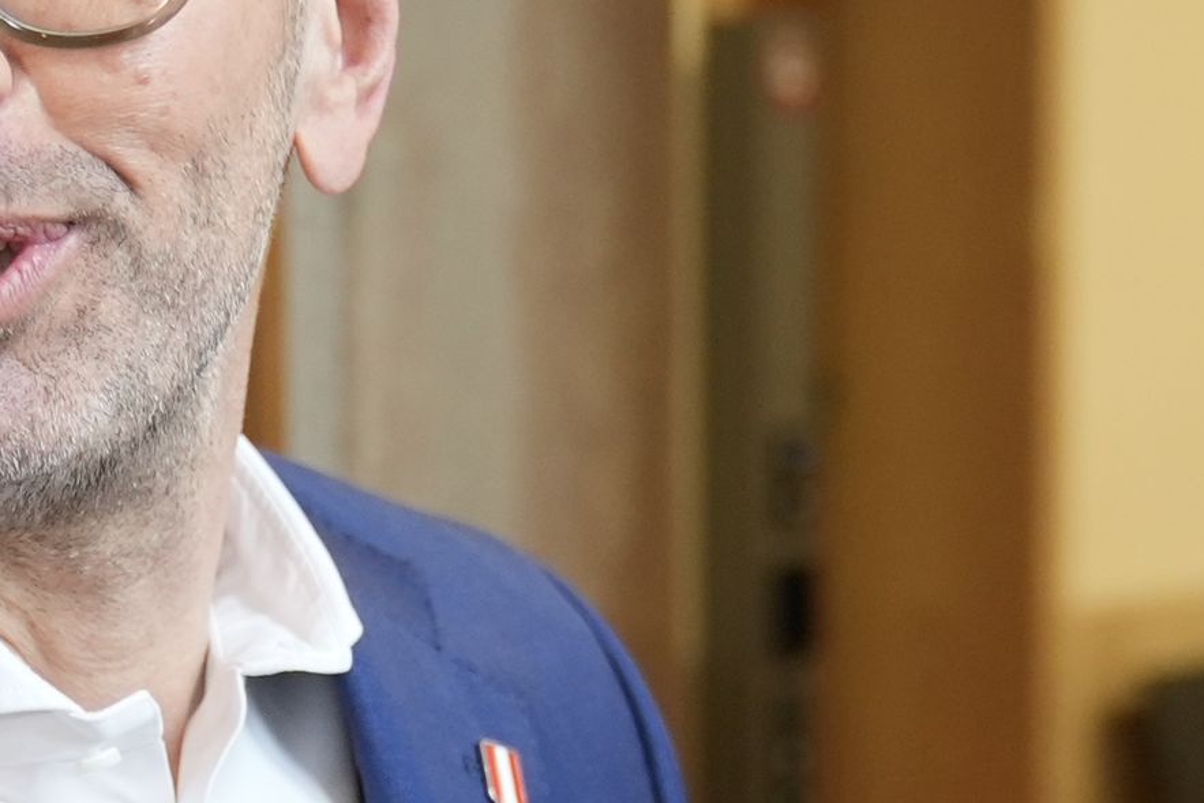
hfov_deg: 14.0
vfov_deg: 9.4
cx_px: 65
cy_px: 725
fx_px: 4850
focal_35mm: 145
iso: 1250
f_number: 2.8
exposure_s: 1/400
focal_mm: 32
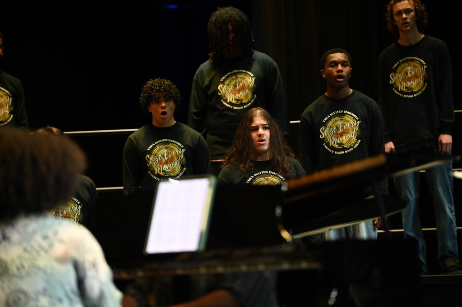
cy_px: 154
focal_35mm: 165
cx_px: 231
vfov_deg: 8.3
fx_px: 2116
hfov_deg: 12.5
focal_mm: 165
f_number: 2.8
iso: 2500
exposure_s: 1/640
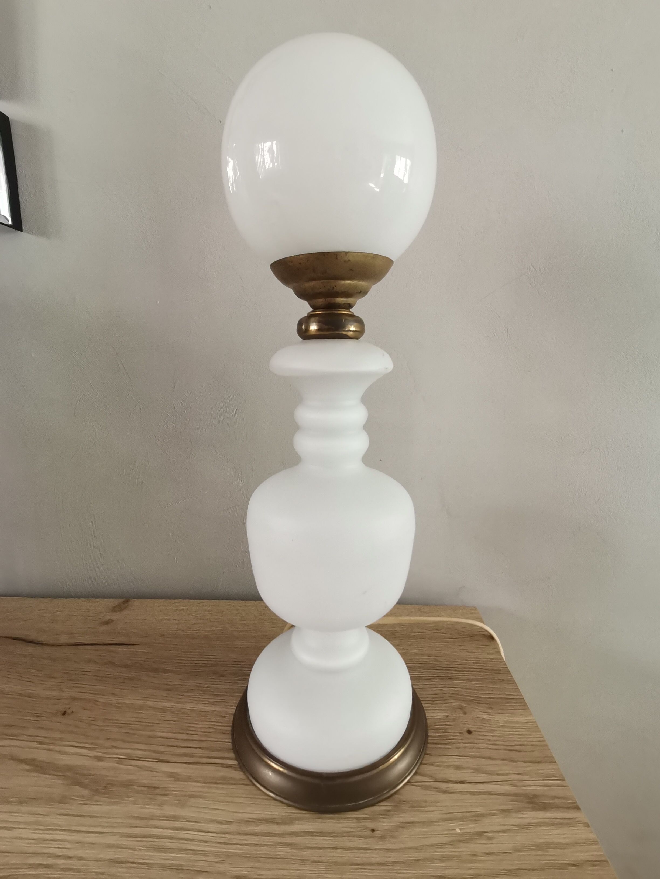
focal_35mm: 17
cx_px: 330
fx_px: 432
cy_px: 440
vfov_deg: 91.0
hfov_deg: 74.7
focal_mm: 1.78
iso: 160
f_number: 2.4
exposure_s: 1/30
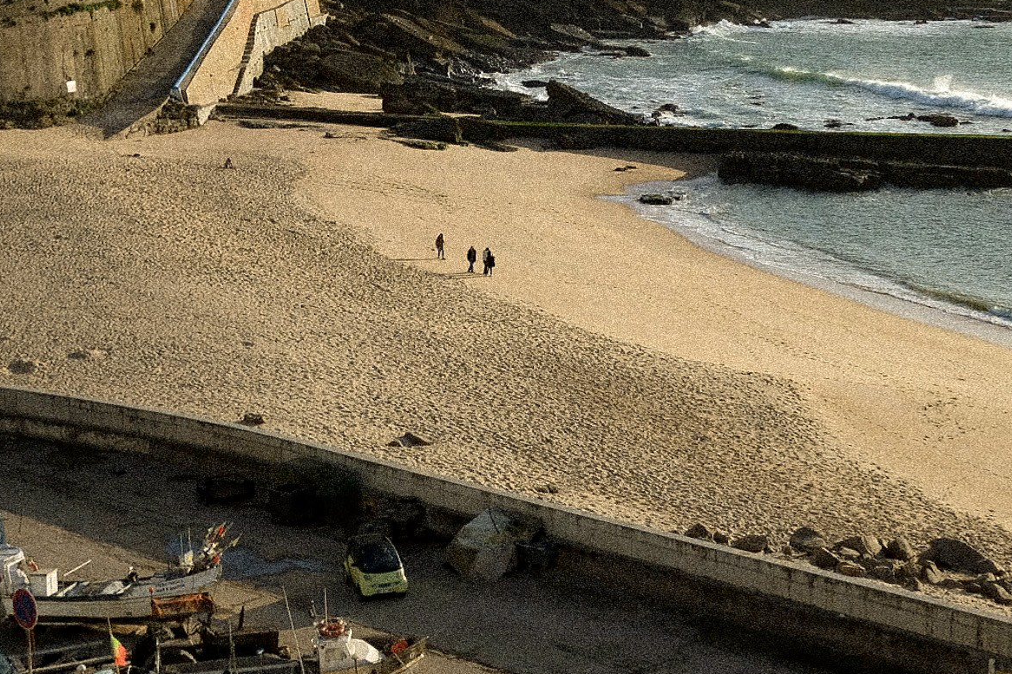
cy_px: 108
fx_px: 2024
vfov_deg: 18.7
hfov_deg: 28.0
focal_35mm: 72
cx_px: 636
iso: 200
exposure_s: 1/3500
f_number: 2.8
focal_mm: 27
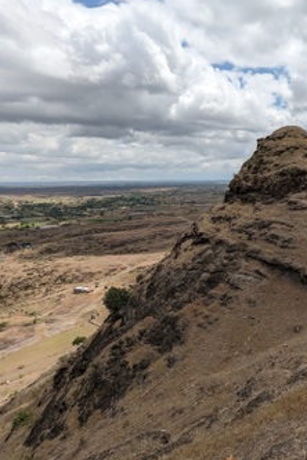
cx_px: 310
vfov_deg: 73.7
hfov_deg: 44.7
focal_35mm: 24
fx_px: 307
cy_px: 235
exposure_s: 1/2732
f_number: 2.2
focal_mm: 2.35
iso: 47
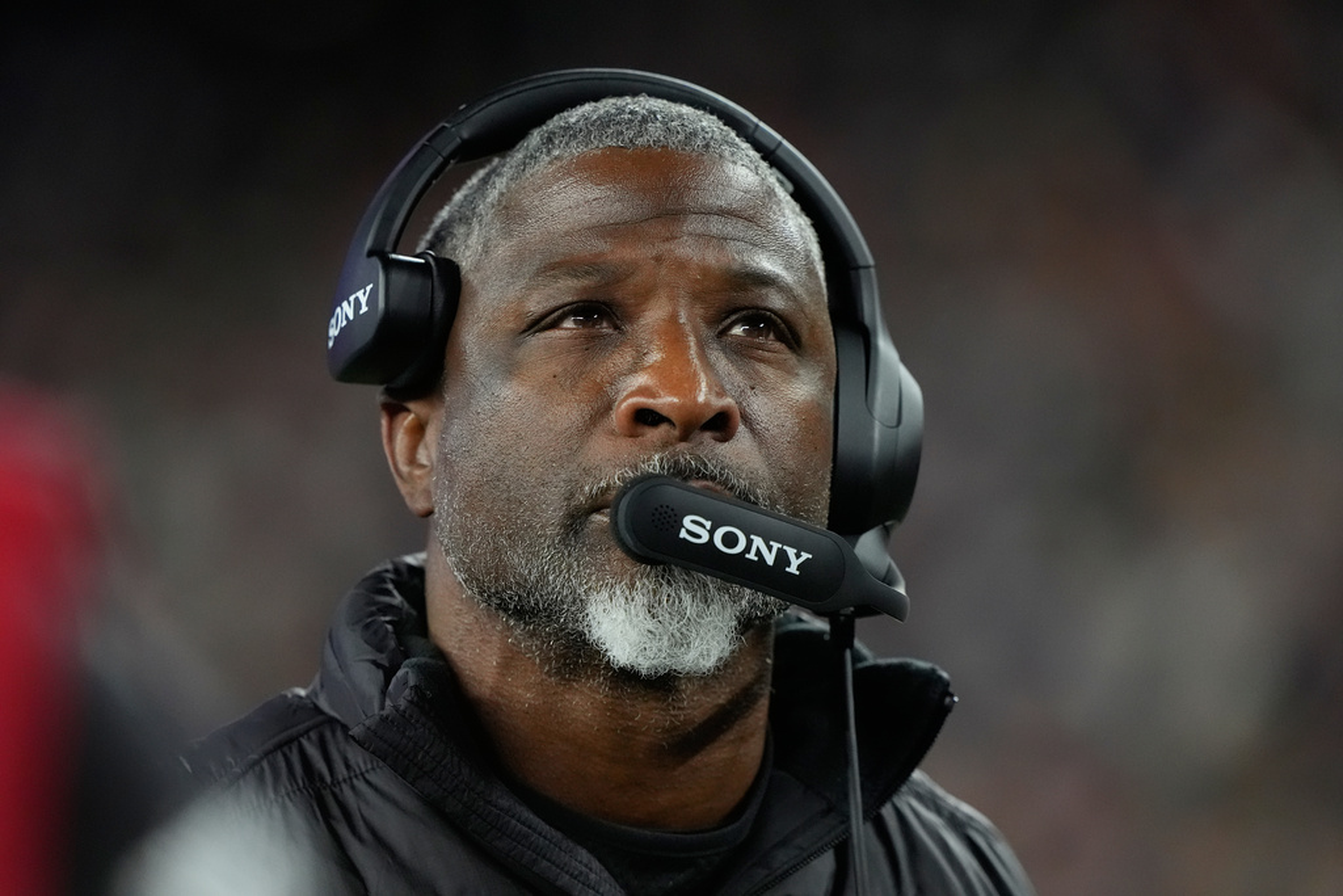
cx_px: 672
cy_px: 448
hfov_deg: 5.2
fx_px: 14923
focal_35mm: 400
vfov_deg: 3.4
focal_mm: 400
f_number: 4
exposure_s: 1/2000
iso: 6400
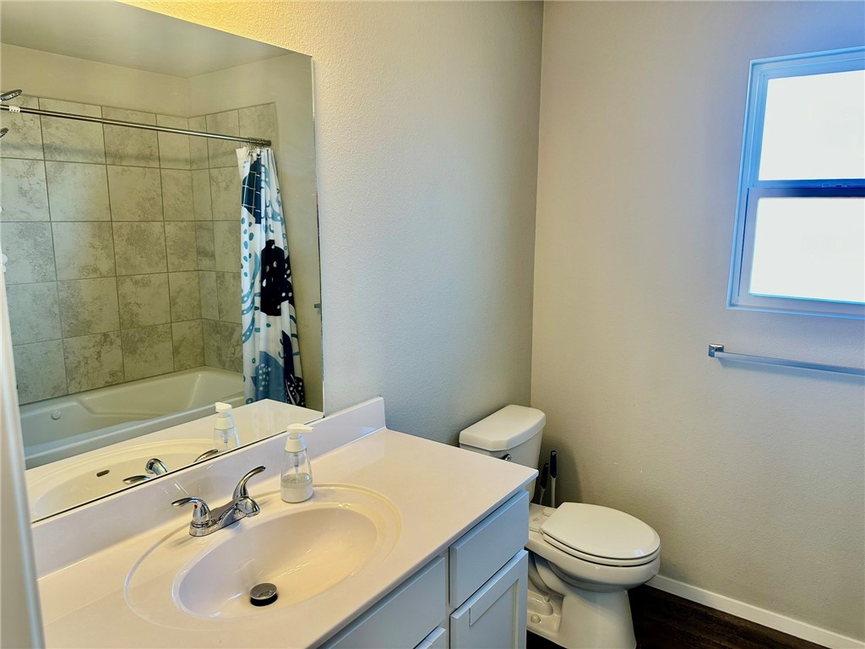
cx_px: 432
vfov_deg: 56.8
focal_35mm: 24
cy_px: 324
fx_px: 600
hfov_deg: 71.6
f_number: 1.78
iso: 160
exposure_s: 1/120
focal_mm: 6.86
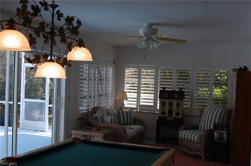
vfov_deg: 31.7
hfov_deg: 46.5
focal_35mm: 42
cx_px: 126
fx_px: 292
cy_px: 83
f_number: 5.6
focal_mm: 28
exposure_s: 1/125
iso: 400
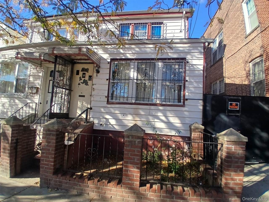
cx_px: 134
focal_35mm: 17
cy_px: 101
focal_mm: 1.4
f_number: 2.2
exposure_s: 1/476
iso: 50
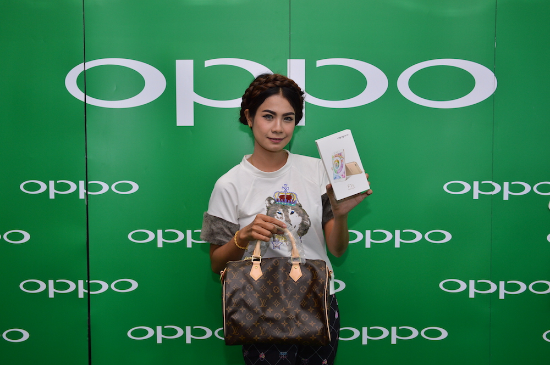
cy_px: 182
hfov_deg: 48.0
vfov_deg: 33.0
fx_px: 618
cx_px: 275
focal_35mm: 40
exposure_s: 1/125
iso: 200
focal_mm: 27
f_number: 5.6
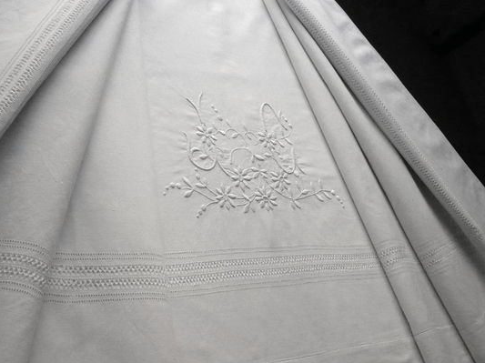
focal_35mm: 46
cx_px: 228
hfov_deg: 41.2
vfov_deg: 31.5
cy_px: 181
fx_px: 644
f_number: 2.8
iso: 400
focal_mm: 5.8
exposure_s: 1/400
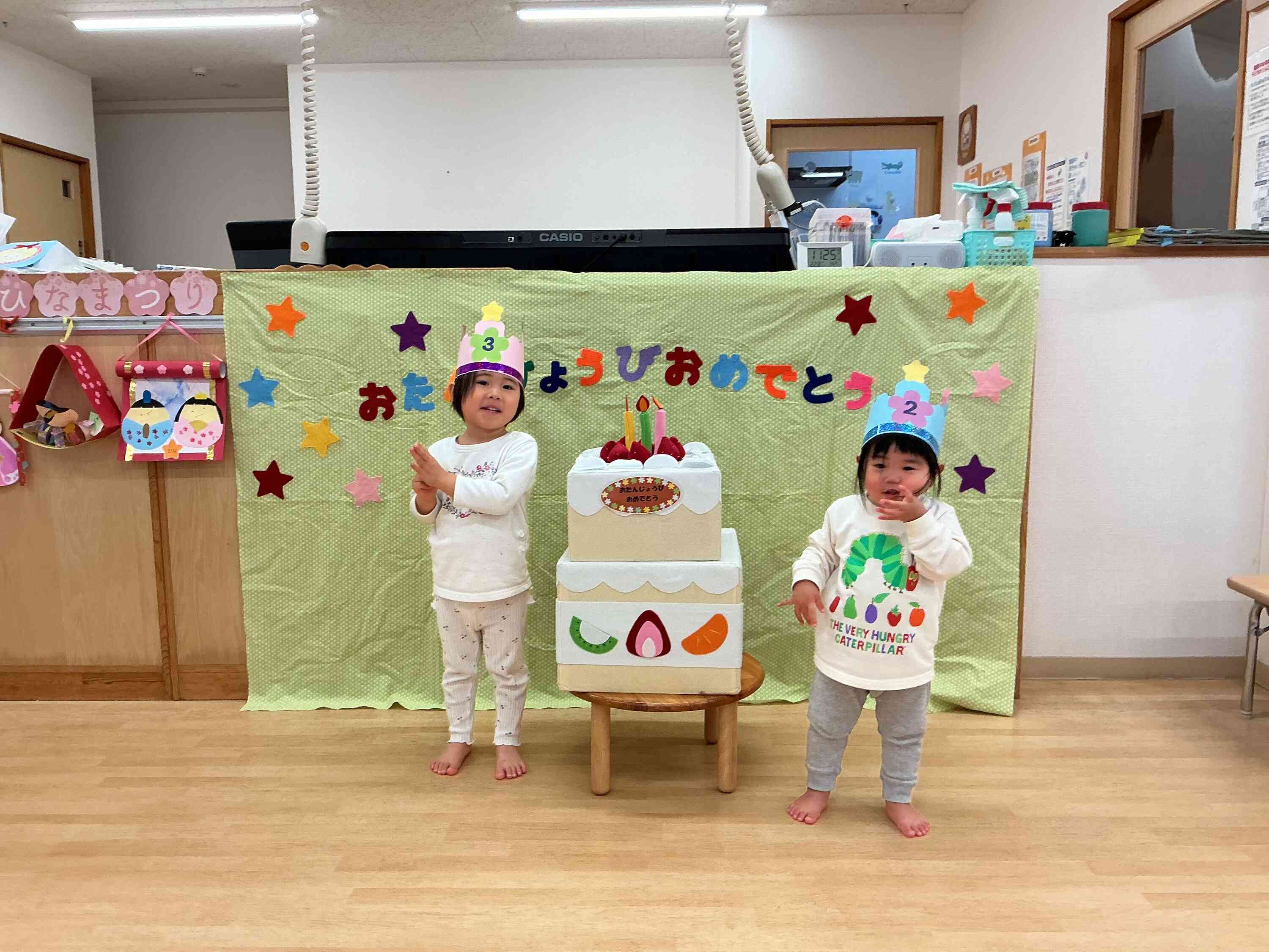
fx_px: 1063
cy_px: 476
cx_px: 634
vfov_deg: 48.2
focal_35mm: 29
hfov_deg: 61.7
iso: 50
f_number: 1.8
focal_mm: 3
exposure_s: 1/120
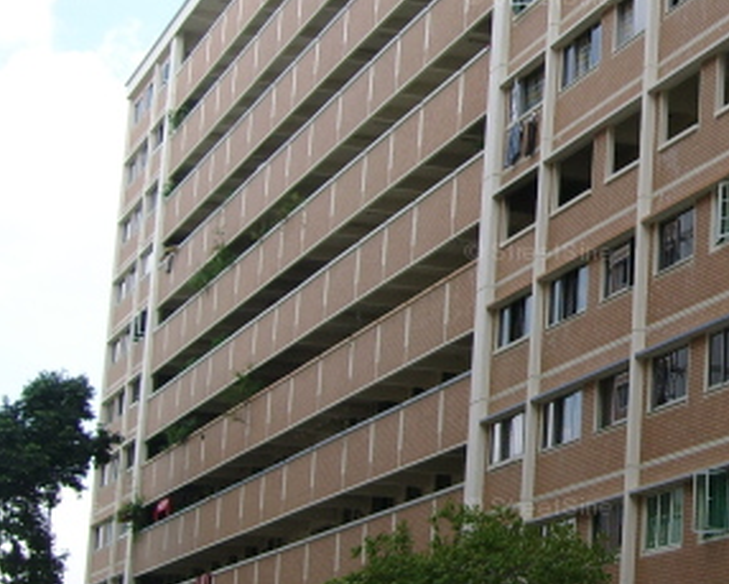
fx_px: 2590
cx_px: 655
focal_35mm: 120
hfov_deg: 15.8
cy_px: 255
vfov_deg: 12.9
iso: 50
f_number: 3.7
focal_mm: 10.75
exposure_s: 1/458
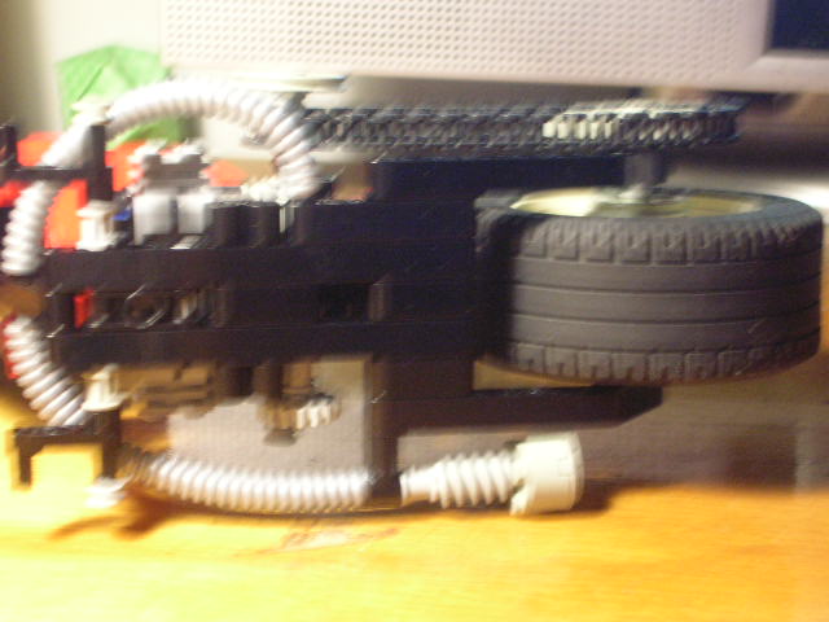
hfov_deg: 26.3
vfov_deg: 19.9
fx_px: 1772
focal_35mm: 74
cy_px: 311
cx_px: 414
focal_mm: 12.3
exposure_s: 1/3.4
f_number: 4
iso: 200
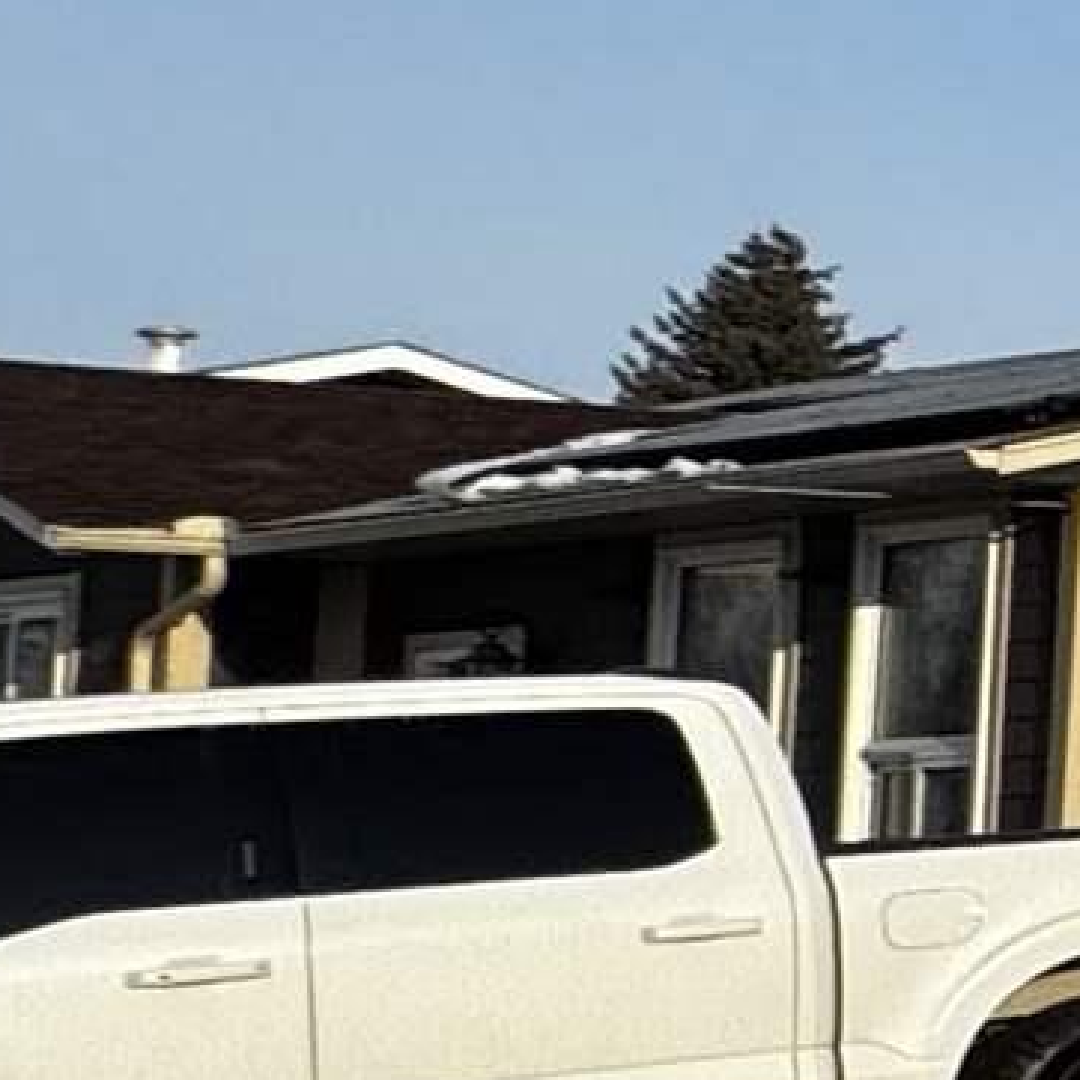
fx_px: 3706
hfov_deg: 7.7
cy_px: 540
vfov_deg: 16.6
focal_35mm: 105
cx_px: 4544
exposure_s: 1/1277
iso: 40
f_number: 2.2
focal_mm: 2.22
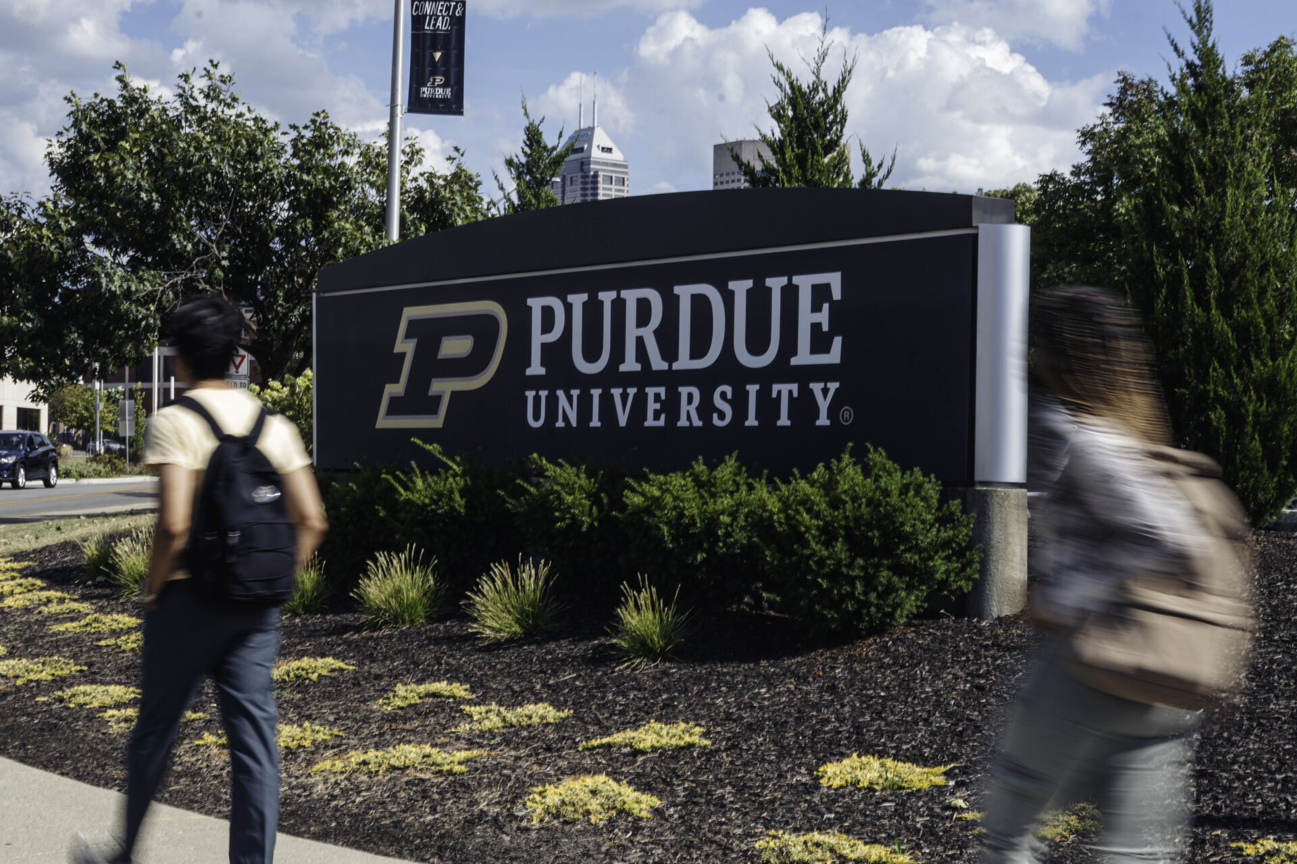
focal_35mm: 57
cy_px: 432
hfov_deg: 35.1
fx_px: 2053
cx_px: 648
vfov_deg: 23.8
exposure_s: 1/20
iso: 40
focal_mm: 38
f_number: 18
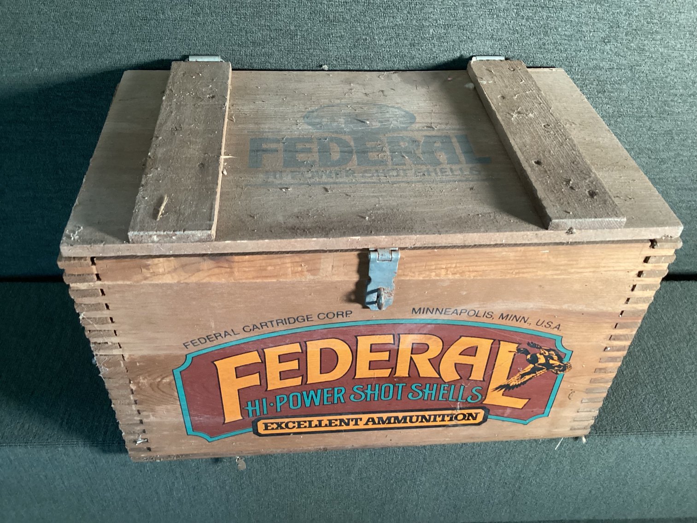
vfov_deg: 45.4
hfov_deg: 58.3
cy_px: 262
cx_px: 348
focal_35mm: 31
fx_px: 624
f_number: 2.4
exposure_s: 1/40
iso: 250
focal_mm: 3.3
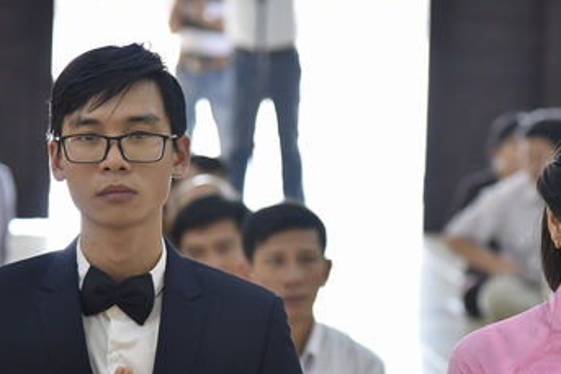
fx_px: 3305
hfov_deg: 9.7
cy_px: 247
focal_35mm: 212
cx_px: 373
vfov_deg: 6.5
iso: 800
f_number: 4
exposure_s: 1/50
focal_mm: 112
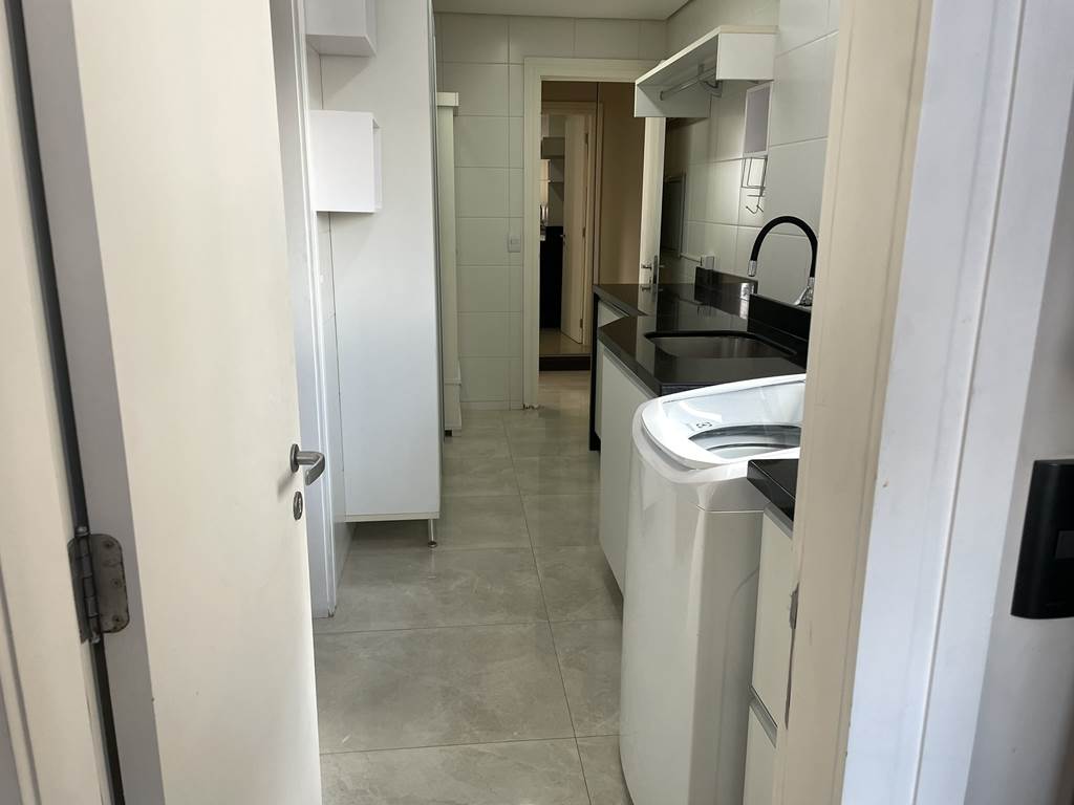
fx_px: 807
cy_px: 402
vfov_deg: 53.1
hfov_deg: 67.3
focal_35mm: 26
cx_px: 537
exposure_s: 1/120
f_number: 1.6
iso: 125
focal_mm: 4.2
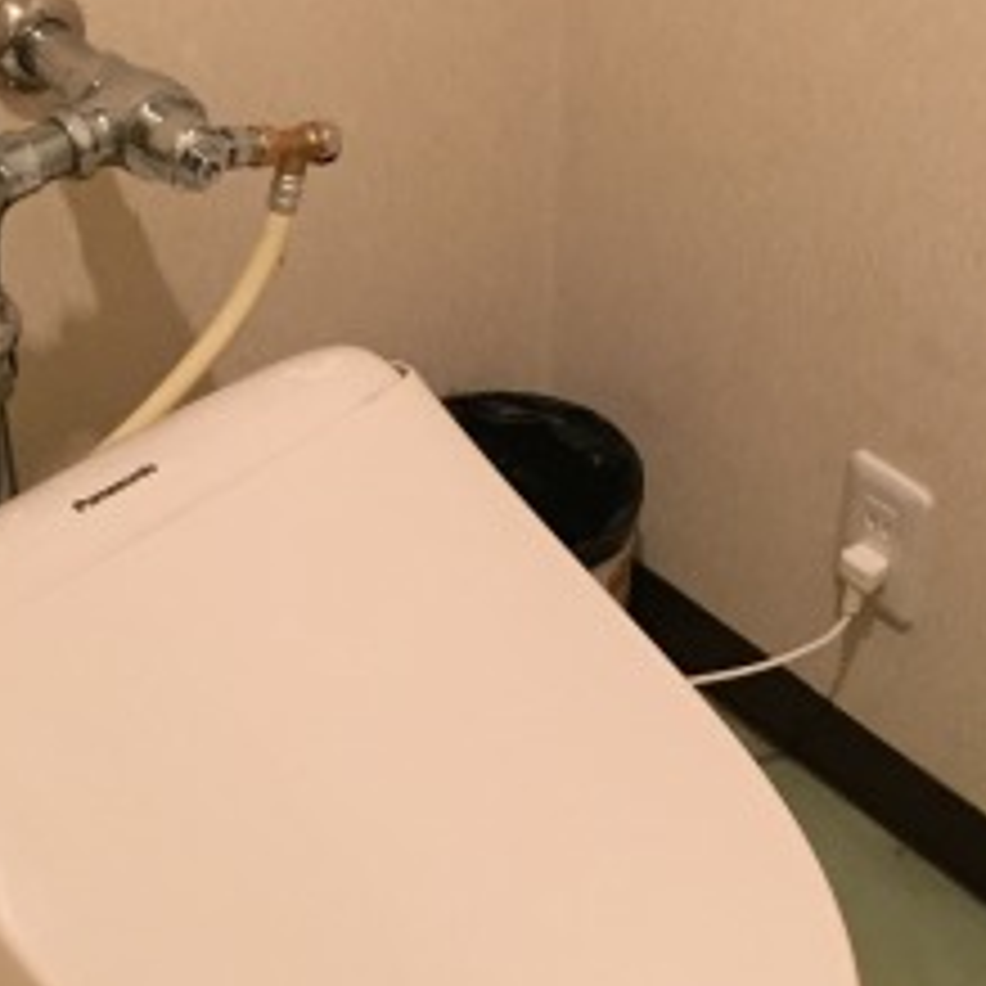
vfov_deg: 23.0
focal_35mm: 75
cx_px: 594
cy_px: 351
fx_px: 2417
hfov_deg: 23.0
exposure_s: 1/30
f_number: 2.2
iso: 250
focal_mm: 4.15
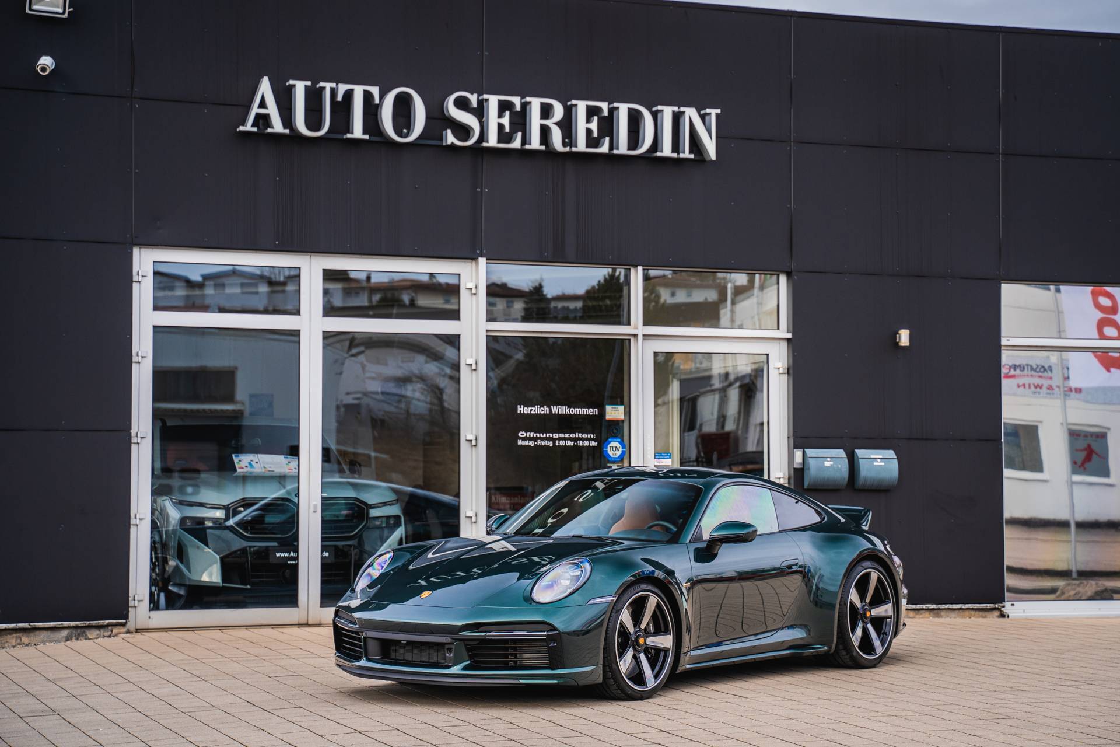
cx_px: 560
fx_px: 2146
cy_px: 374
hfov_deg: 29.2
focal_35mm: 69
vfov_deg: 19.7
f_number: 5
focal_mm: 69
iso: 400
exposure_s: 1/125
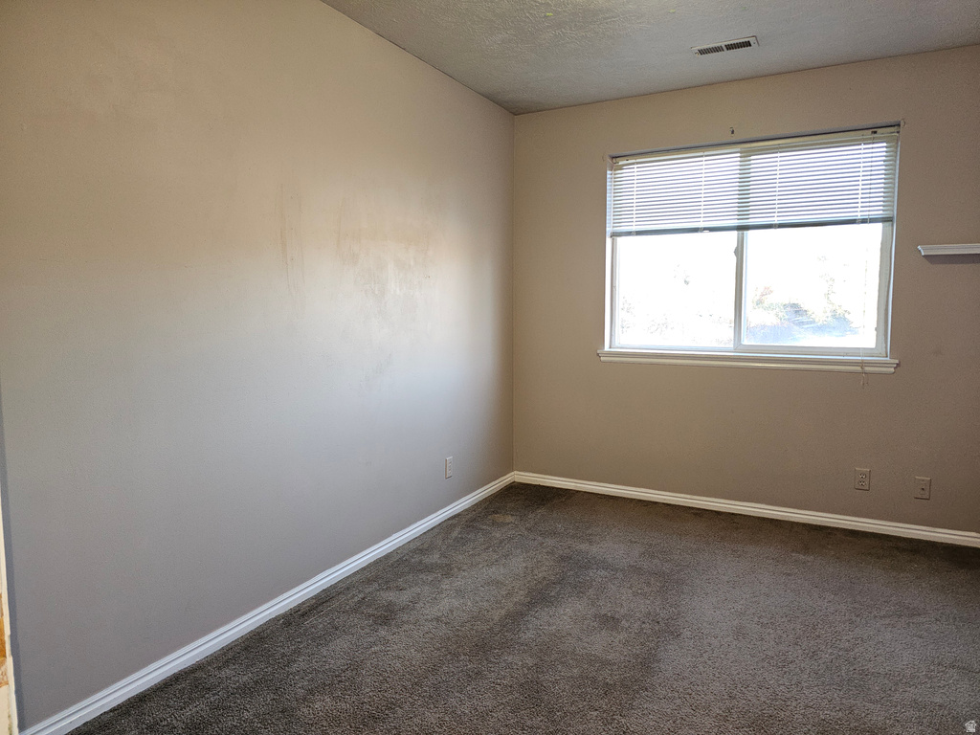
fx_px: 651
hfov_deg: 73.9
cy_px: 368
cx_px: 490
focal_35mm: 23
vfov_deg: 58.9
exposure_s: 1/40
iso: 100
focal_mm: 6.3
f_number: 1.7
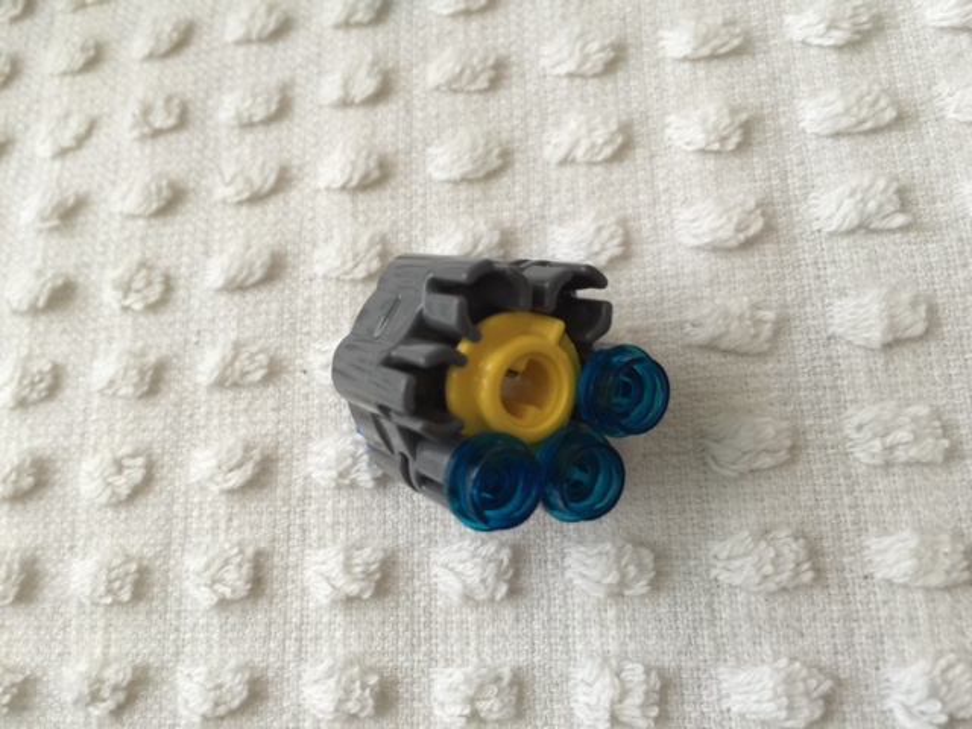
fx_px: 814
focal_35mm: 29
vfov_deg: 48.2
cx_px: 486
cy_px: 364
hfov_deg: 61.7
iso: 32
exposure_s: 1/15
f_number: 2.2
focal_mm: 4.15
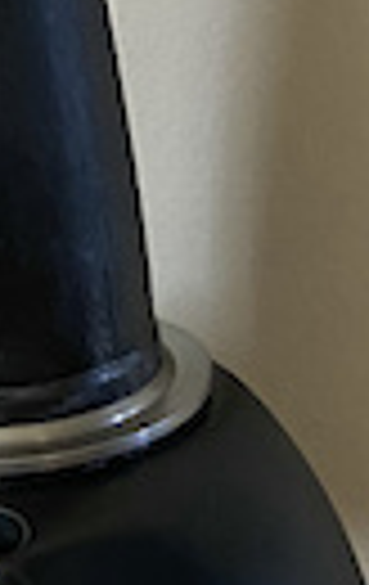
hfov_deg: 7.8
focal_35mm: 169
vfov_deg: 11.8
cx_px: 171
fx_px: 2701
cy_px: 882
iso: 200
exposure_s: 1/60
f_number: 1.8
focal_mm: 4.25
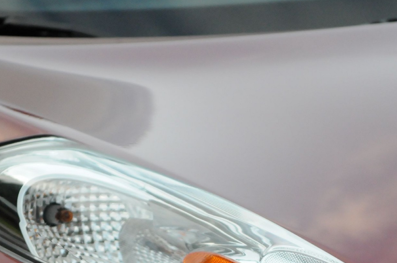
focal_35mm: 259
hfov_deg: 8.0
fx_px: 2853
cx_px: 230
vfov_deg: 5.3
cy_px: 235
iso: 2000
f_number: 5.6
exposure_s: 1/2000
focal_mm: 85
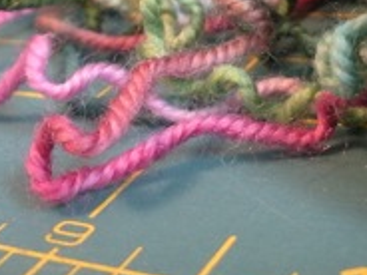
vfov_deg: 15.5
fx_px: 975
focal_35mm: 92
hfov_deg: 21.3
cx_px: 201
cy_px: -55
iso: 400
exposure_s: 1/9.5
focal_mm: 6.3
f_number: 3.5
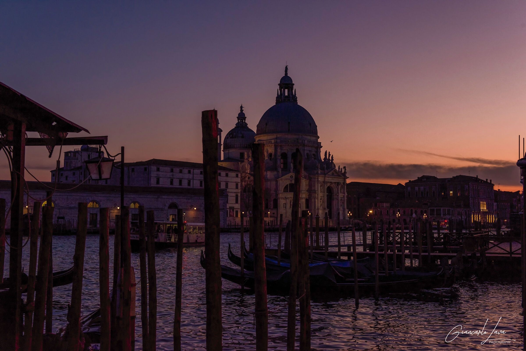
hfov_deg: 43.6
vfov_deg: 29.9
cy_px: 176
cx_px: 263
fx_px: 658
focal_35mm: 45
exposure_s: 1/100
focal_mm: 45
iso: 250
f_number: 5.6
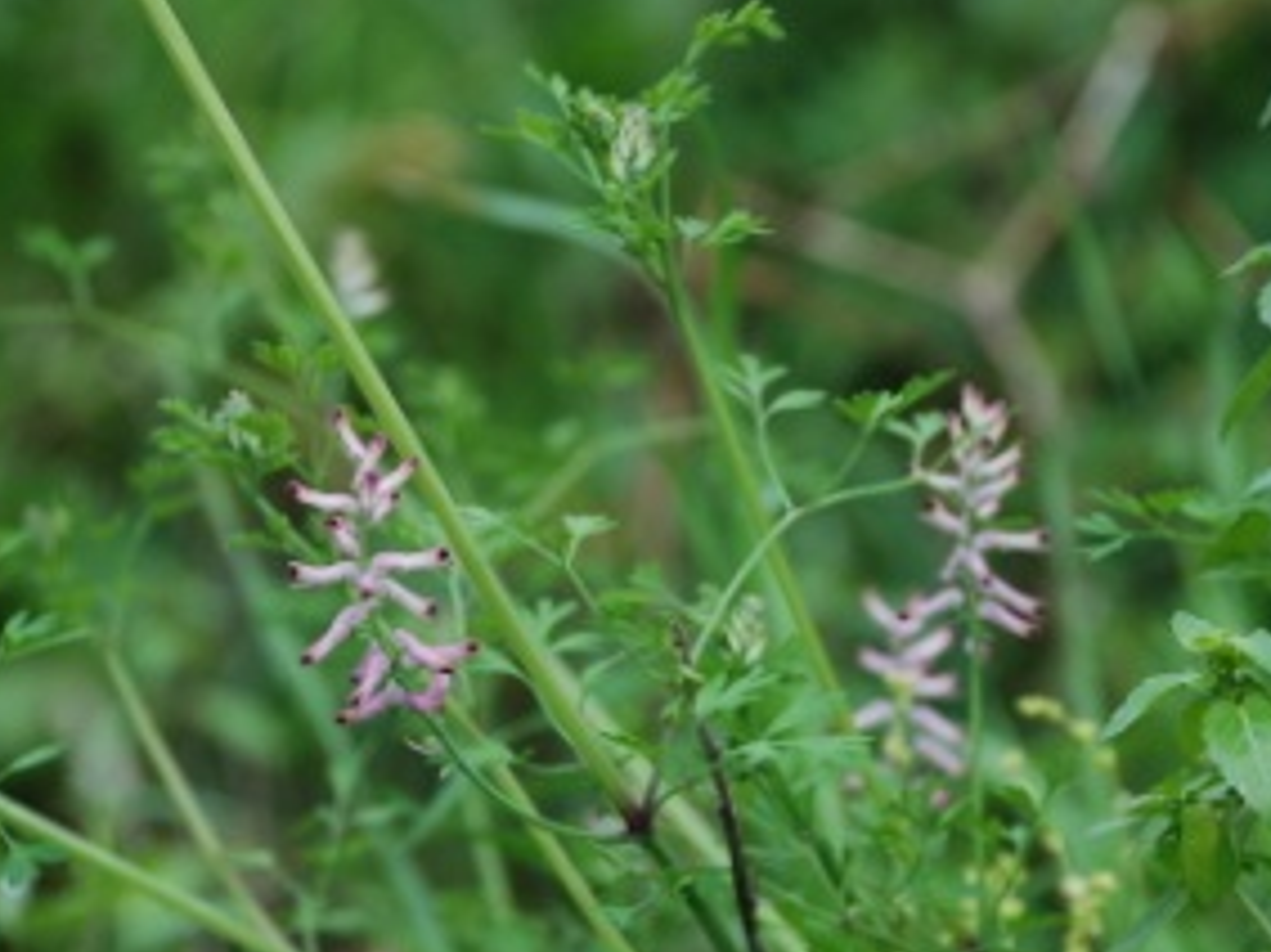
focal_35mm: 172
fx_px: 6304
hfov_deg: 11.5
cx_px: 732
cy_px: 566
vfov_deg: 8.6
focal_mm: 75
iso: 220
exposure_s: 1/125
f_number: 5.6
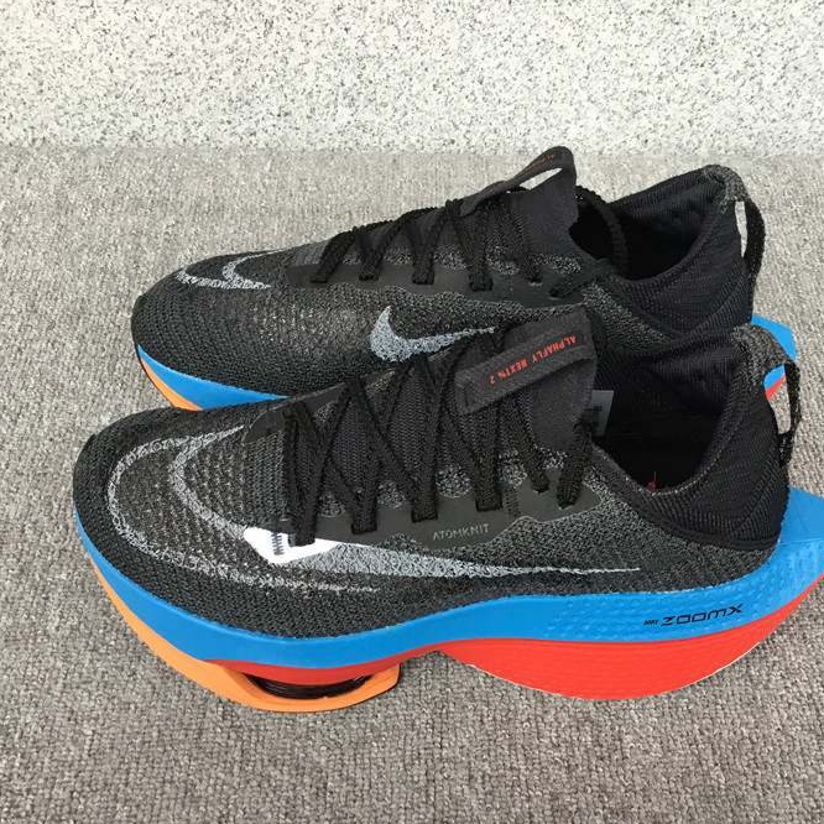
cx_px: 516
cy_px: 414
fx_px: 996
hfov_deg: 44.6
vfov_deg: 44.9
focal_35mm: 37
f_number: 2.4
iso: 40
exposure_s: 1/33
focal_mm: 3.3
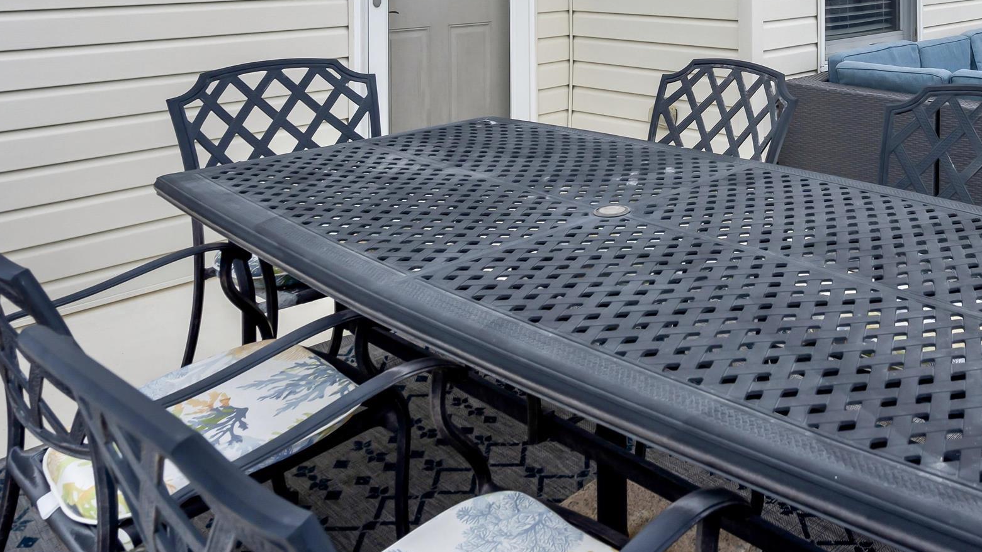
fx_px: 859
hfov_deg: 54.0
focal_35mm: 33
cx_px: 830
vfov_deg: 31.5
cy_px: -58
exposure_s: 1/320
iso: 200
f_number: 8
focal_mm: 16
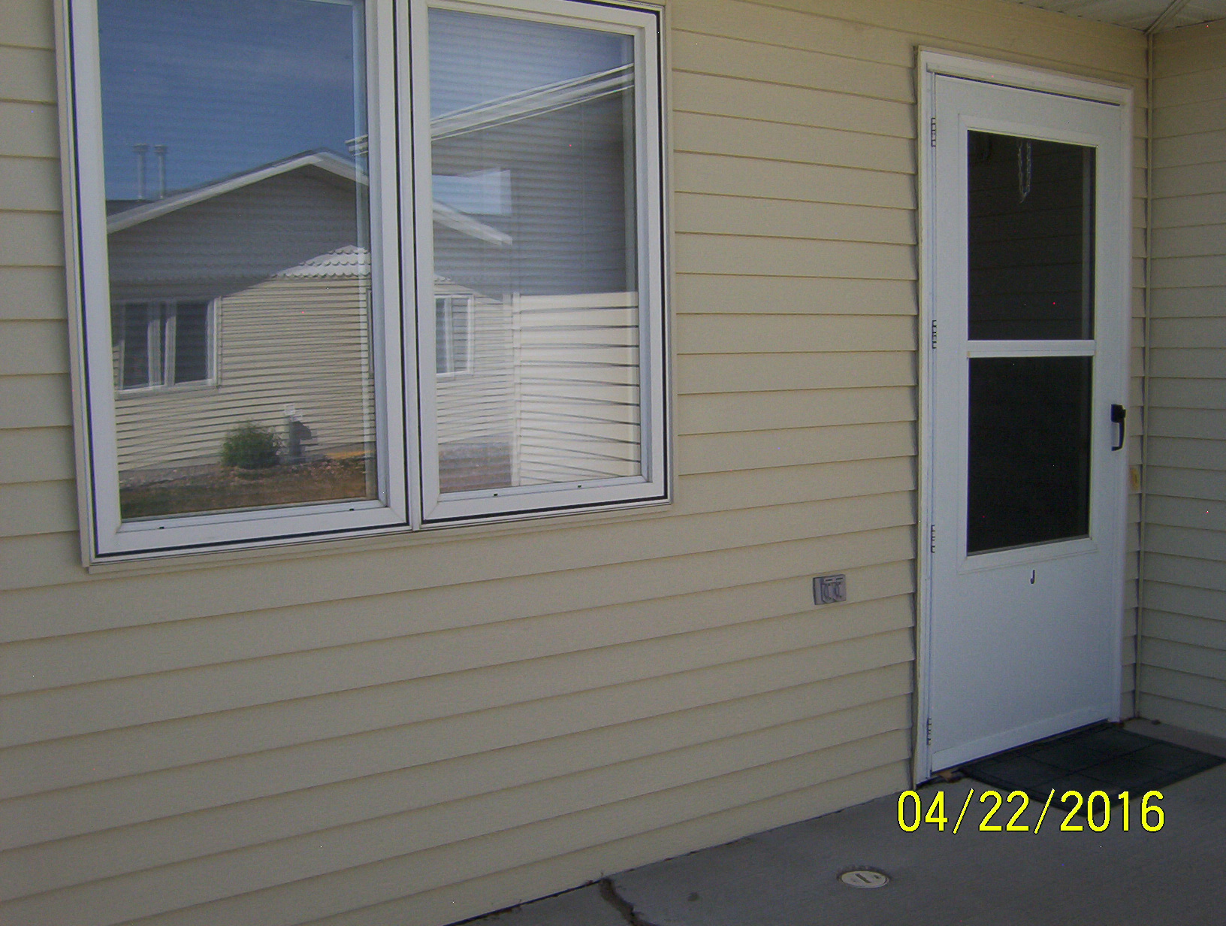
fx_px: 1278
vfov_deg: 39.8
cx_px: 613
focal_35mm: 36
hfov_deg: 51.2
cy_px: 463
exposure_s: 1/463
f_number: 5.24
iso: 100
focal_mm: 5.54
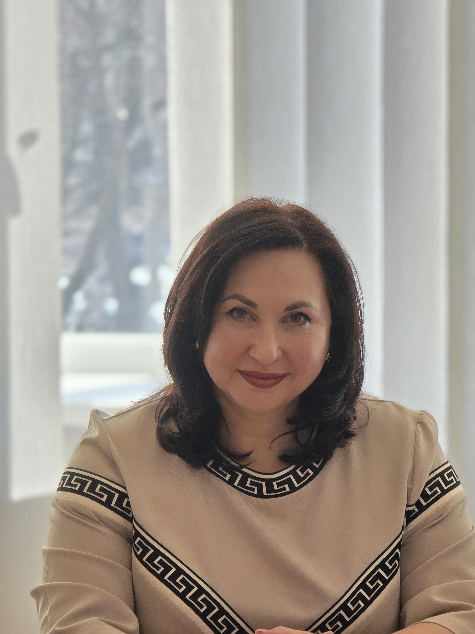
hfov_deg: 8.6
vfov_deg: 11.5
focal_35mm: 172
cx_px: 304
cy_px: 423
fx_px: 3146
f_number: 3.4
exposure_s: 1/101
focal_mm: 18.6
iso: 40
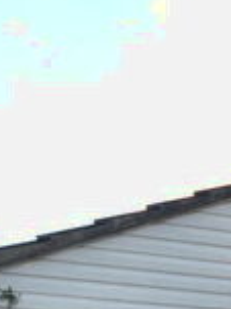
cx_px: 521
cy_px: 411
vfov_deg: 24.8
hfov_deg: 15.2
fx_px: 597
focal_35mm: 67
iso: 100
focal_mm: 10
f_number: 6.3
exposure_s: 1/100
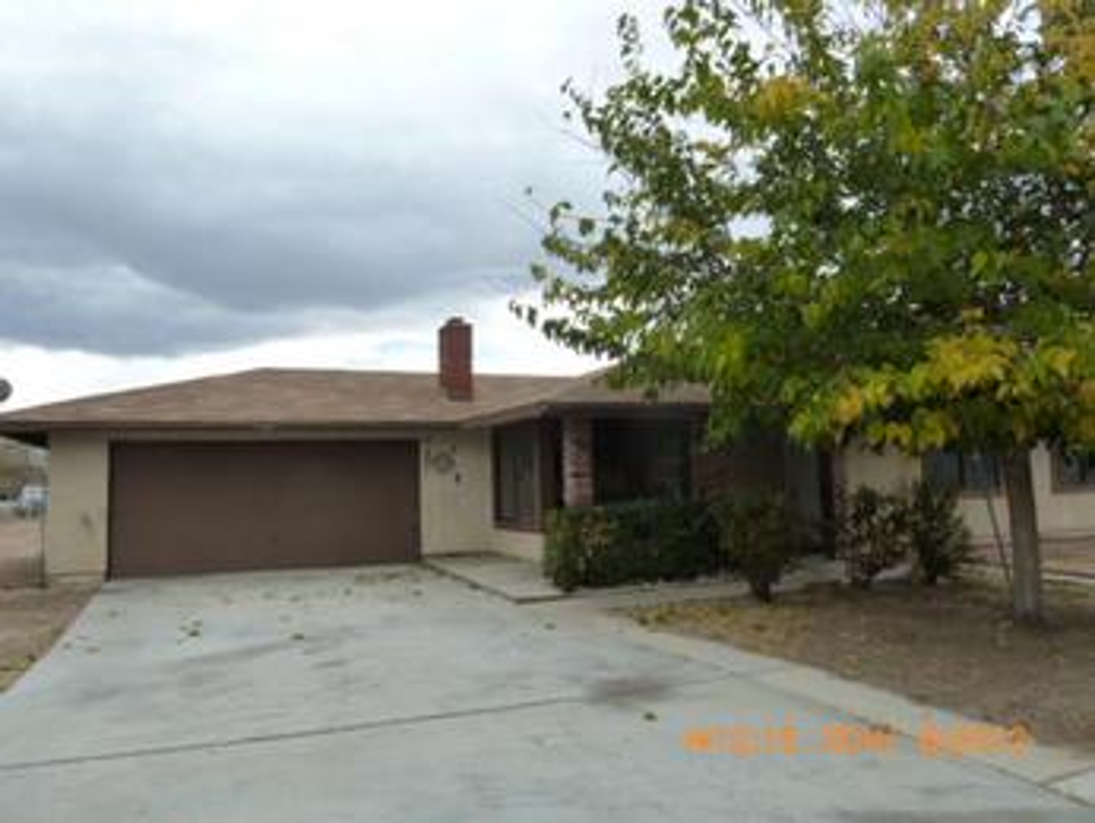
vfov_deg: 54.9
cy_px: 412
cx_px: 548
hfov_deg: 69.4
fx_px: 791
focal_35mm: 25
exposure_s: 1/320
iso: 125
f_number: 4
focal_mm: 4.1
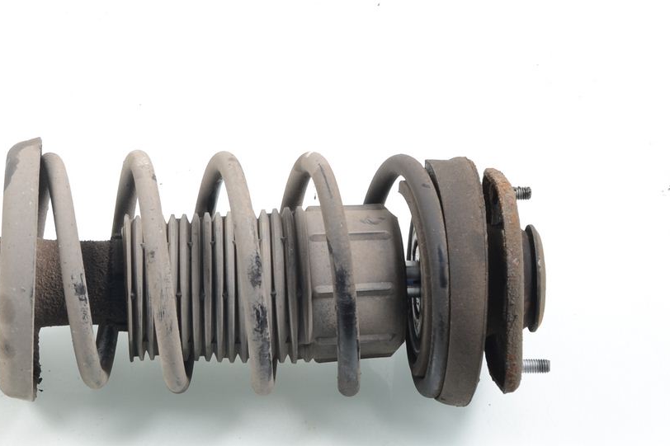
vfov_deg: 8.0
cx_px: 31
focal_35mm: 171
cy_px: 211
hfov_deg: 11.9
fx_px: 3182
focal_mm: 58
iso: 100
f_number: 8
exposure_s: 1/160
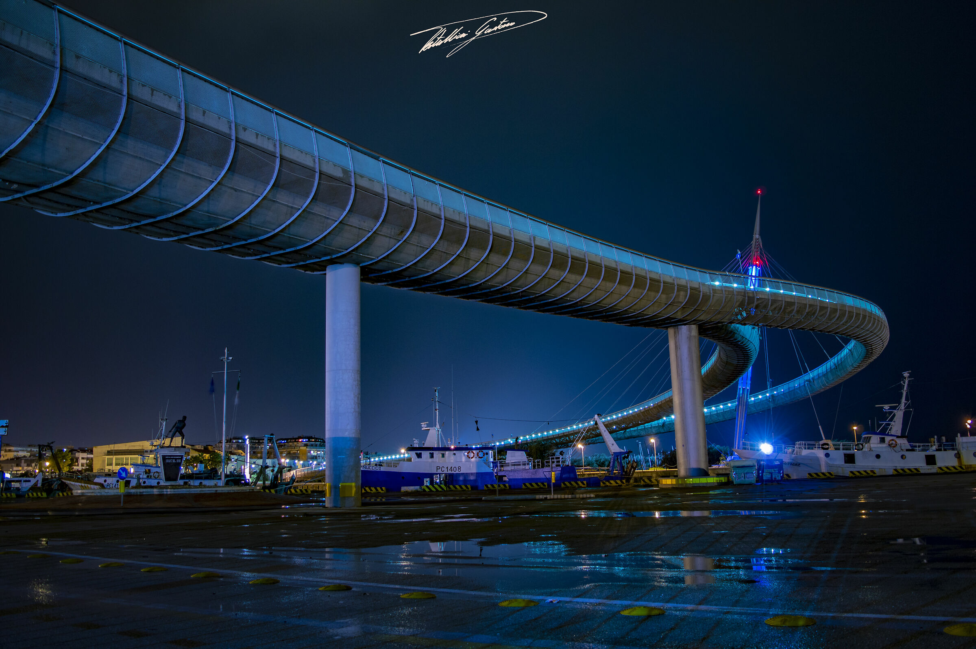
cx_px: 488
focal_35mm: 30
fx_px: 813
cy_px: 324
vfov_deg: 43.5
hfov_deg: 62.0
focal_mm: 20
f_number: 3.5
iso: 100
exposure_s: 8
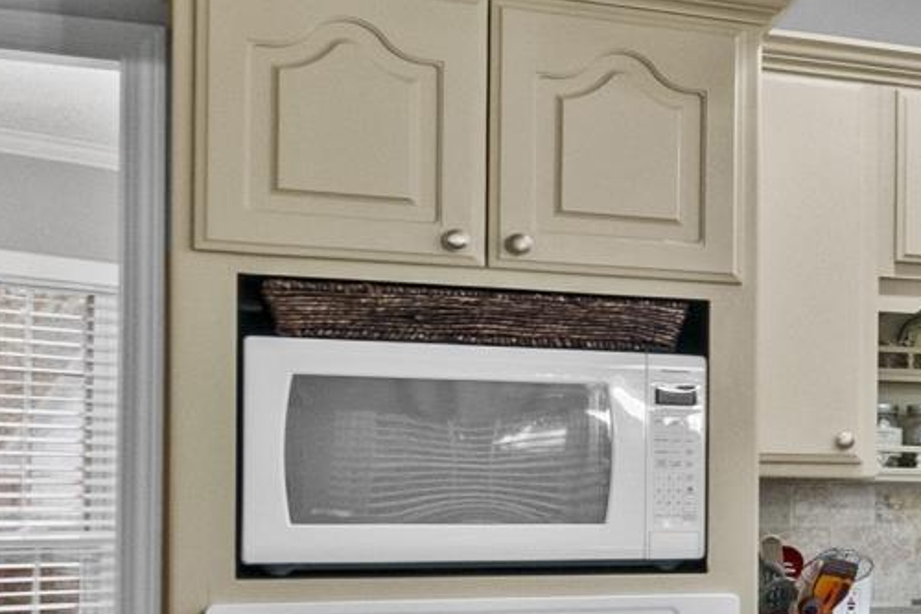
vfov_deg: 17.9
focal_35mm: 75
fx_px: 1918
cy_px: 534
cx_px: 1778
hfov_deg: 18.8
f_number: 8
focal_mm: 10
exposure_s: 1
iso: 400
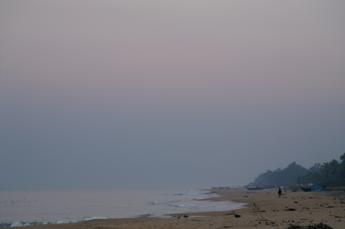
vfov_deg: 8.7
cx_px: 172
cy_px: 114
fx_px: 1508
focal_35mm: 158
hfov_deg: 13.1
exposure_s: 1/60
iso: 125
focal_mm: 105
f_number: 4.5
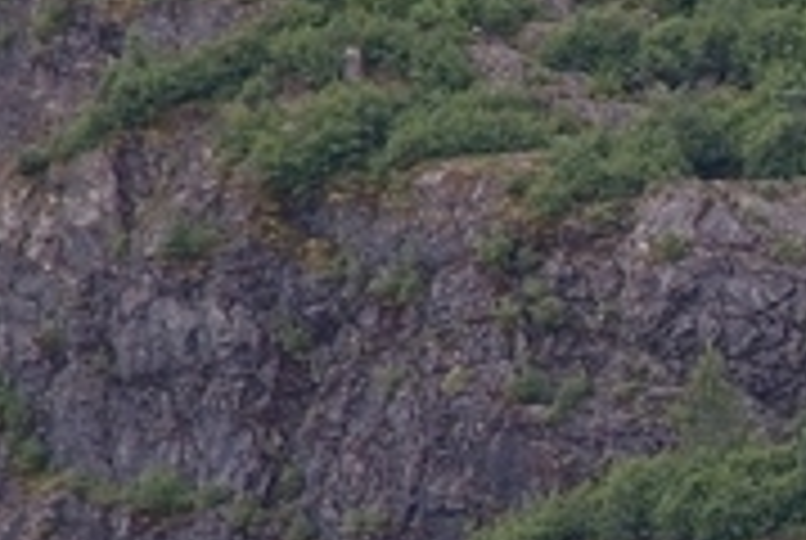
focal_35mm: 856
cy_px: 198
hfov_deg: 2.4
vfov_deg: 1.6
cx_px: 2143
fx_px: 19196
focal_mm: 120
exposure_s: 1/250
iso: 100
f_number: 5
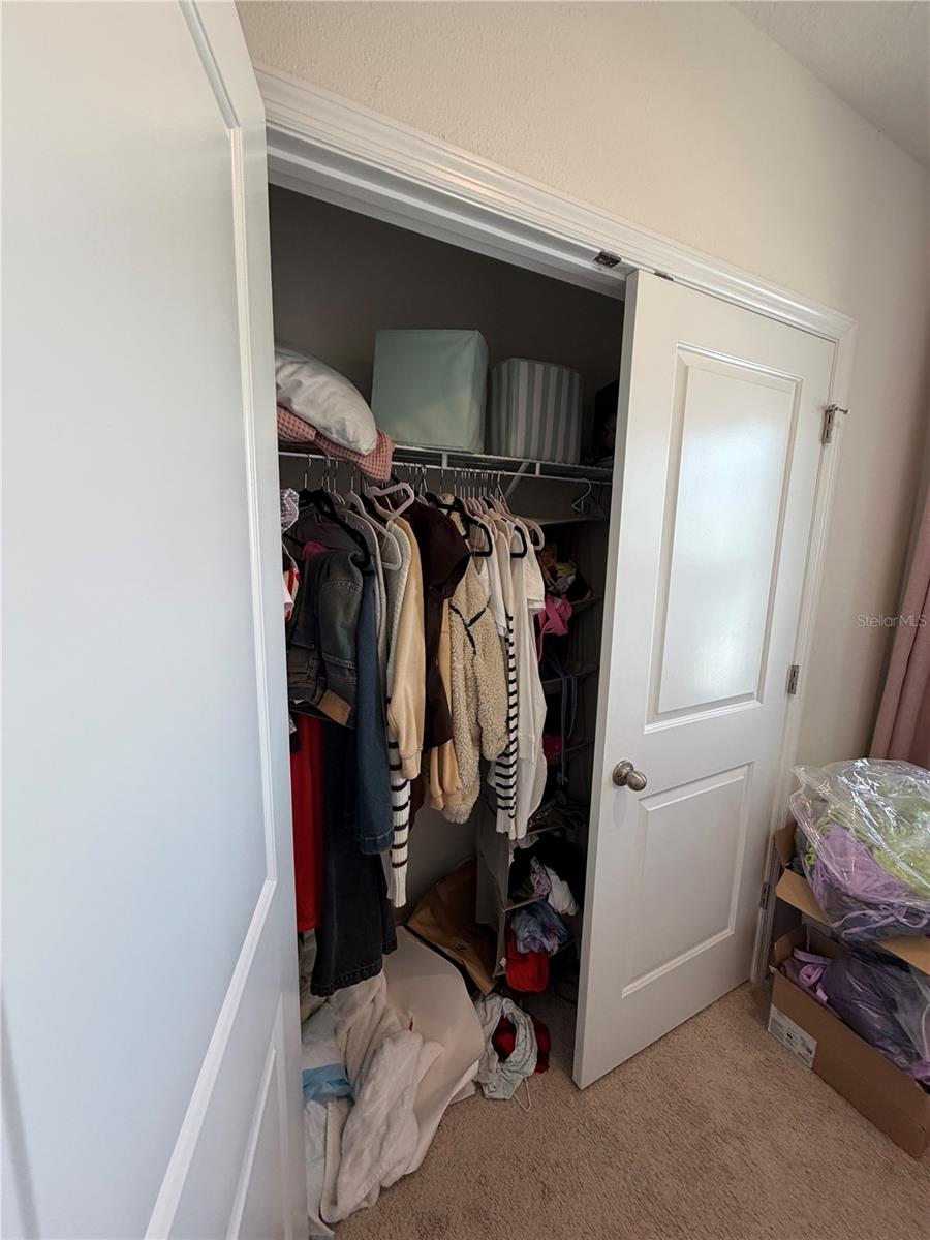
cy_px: 620
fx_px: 502
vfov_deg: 102.1
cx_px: 465
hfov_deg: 85.7
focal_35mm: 14
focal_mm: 2.22
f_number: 2.2
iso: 200
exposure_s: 1/120
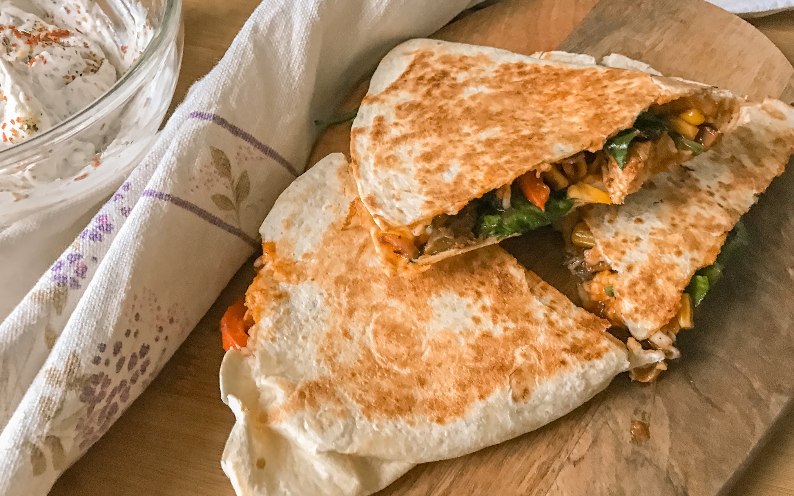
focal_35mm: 30
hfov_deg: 62.9
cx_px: 396
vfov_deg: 41.8
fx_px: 649
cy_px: 244
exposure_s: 1/17
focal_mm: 3.99
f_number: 1.8
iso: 80
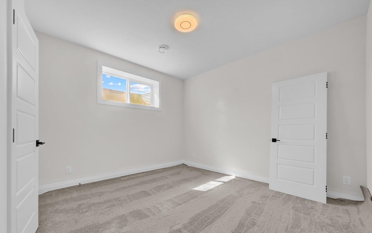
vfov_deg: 74.5
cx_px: 180
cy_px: 130
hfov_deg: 101.4
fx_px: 152
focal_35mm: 15
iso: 400
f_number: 8
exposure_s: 1/160
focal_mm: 14
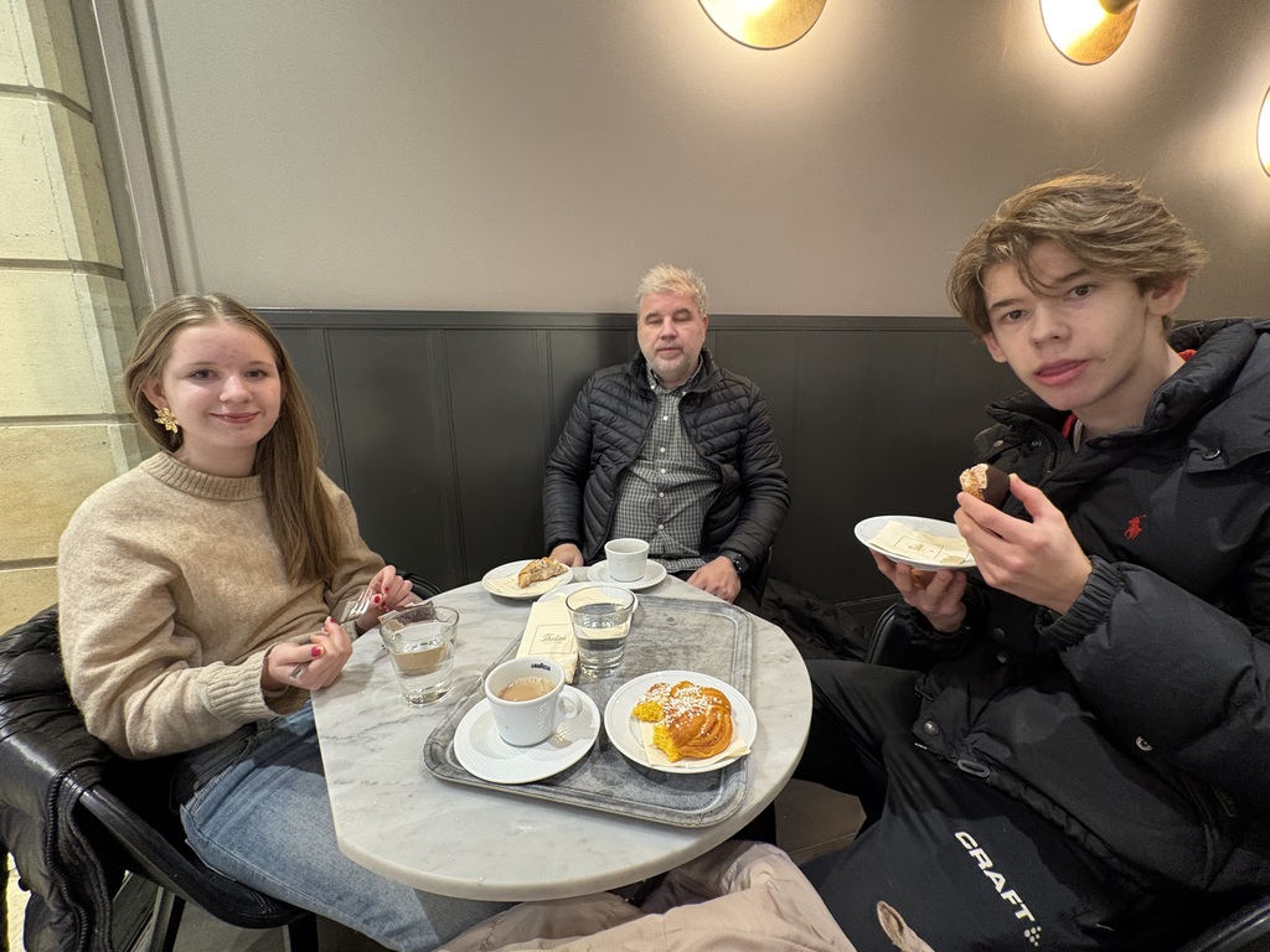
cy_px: 476
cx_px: 635
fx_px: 514
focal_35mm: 14
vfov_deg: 85.7
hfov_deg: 102.1
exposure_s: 1/50
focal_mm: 2.22
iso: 500
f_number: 2.2
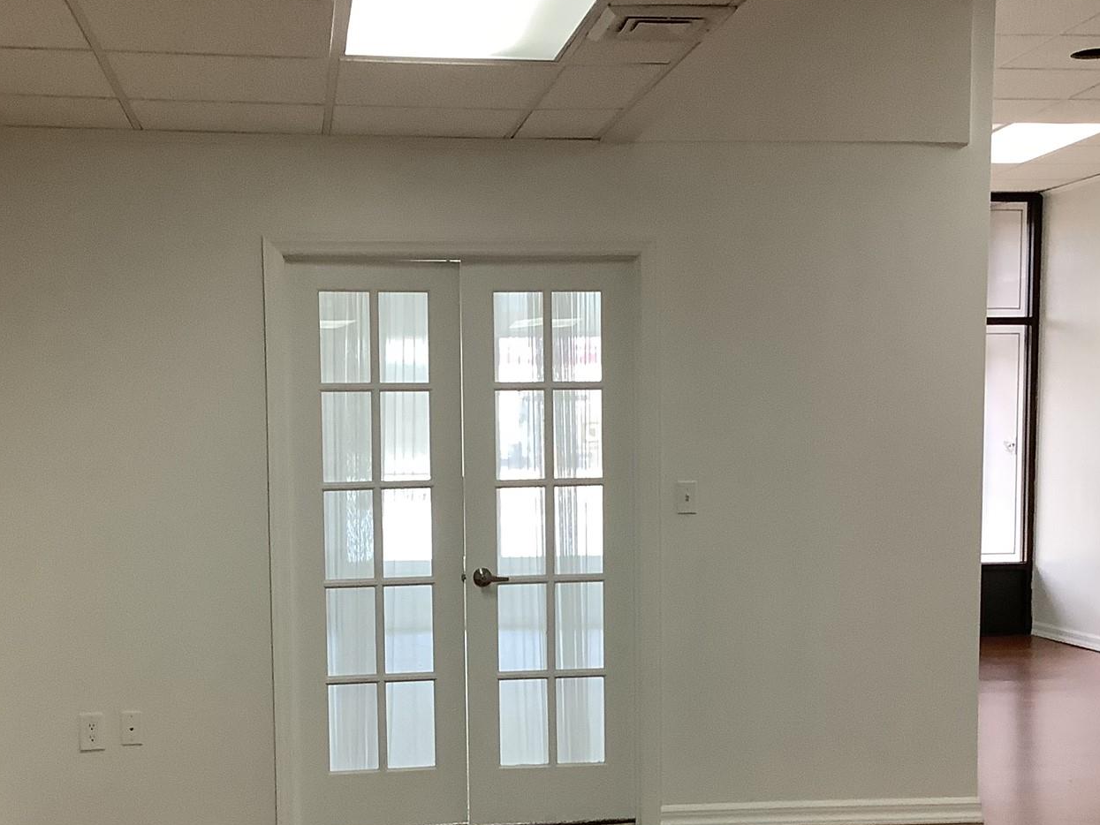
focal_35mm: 51
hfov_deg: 37.5
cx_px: 515
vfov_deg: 28.3
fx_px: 1621
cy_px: 580
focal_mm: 3.3
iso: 160
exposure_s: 1/60
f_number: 2.4
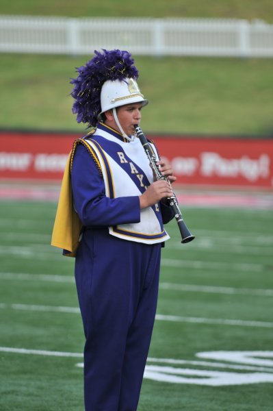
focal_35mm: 300
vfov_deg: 6.9
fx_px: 3418
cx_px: 136
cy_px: 206
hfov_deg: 4.6
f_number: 2.8
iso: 200
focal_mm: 200
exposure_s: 1/800
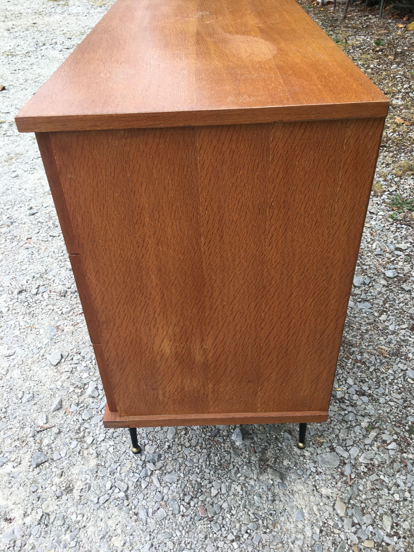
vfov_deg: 61.7
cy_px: 276
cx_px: 207
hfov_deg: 48.2
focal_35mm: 29
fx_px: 462
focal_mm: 4.15
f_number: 2.2
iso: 25
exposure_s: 1/126
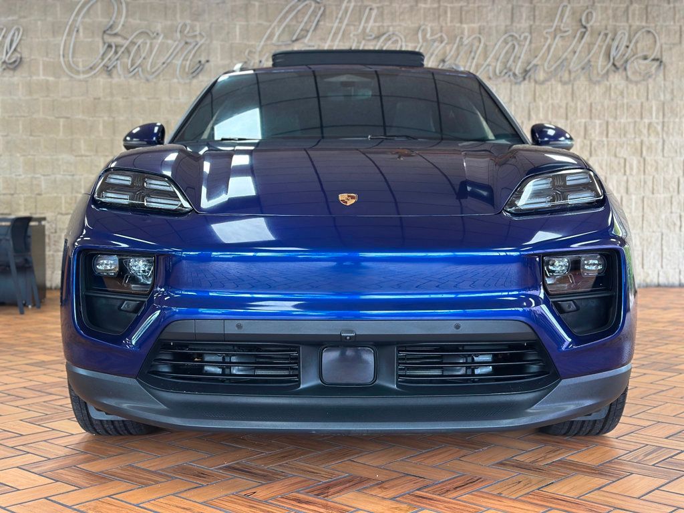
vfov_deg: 30.3
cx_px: 342
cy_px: 256
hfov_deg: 39.7
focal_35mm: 48
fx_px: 948
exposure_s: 1/120
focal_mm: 6.86
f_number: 1.78
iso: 160
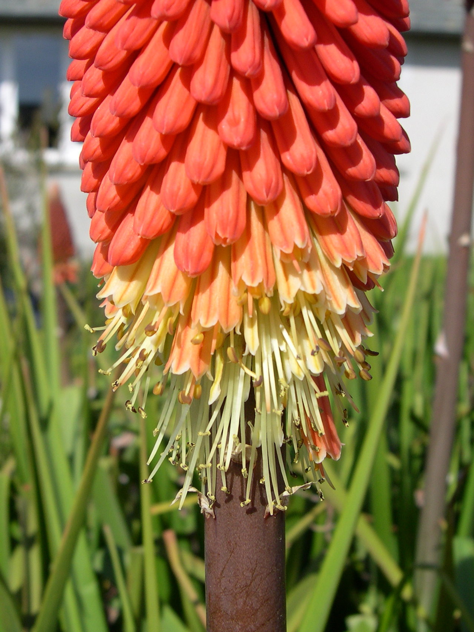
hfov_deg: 37.7
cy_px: 316
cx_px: 237
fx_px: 694
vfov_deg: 49.0
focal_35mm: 38
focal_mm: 8
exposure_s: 1/234
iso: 100
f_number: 7.6
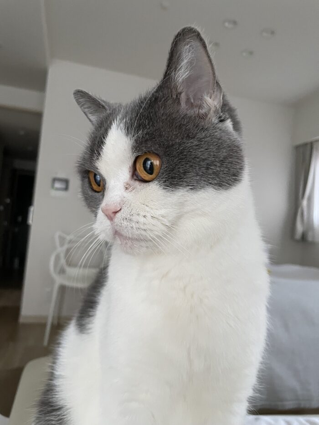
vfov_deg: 67.3
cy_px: 212
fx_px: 319
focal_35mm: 26
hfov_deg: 53.1
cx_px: 160
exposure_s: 1/60
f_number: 1.6
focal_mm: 4.2
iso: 500
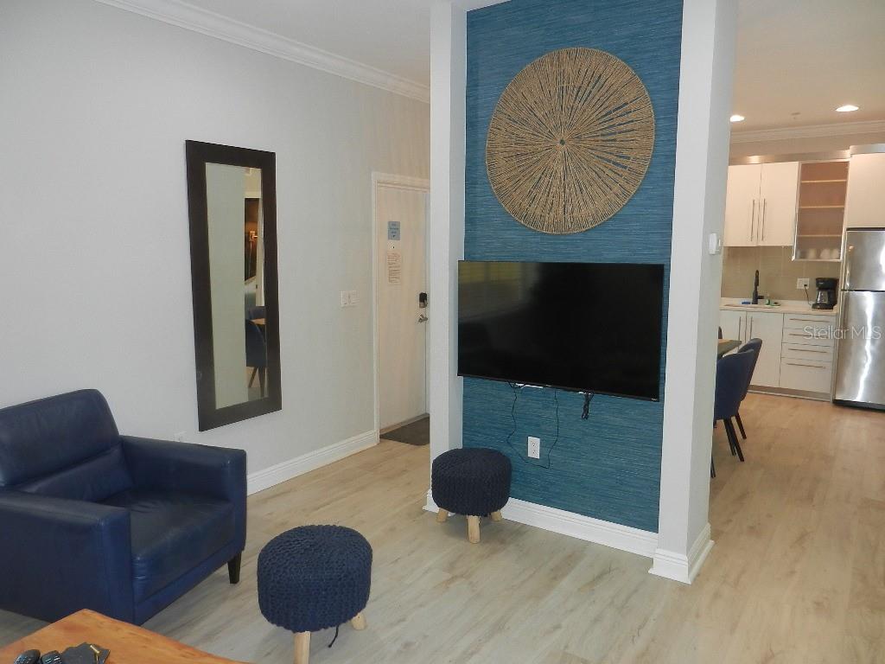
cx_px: 442
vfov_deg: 54.9
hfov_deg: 69.4
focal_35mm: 25
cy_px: 332
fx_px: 639
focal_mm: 4.5
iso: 220
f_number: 3.5
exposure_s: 1/30
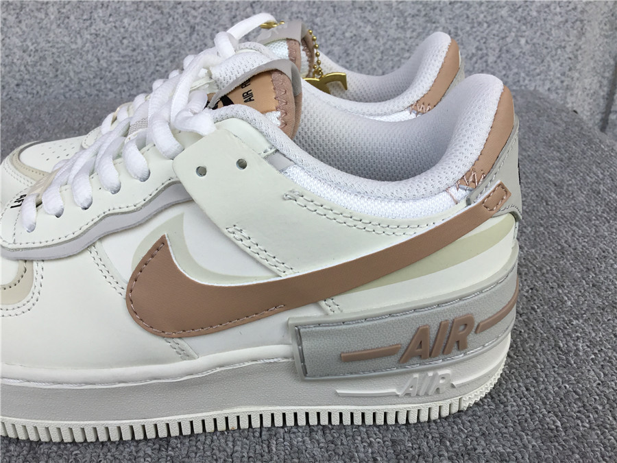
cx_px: 308
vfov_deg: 45.4
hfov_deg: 58.4
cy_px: 232
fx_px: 553
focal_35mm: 31
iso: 25
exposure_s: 1/578
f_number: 2.4
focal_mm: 3.3
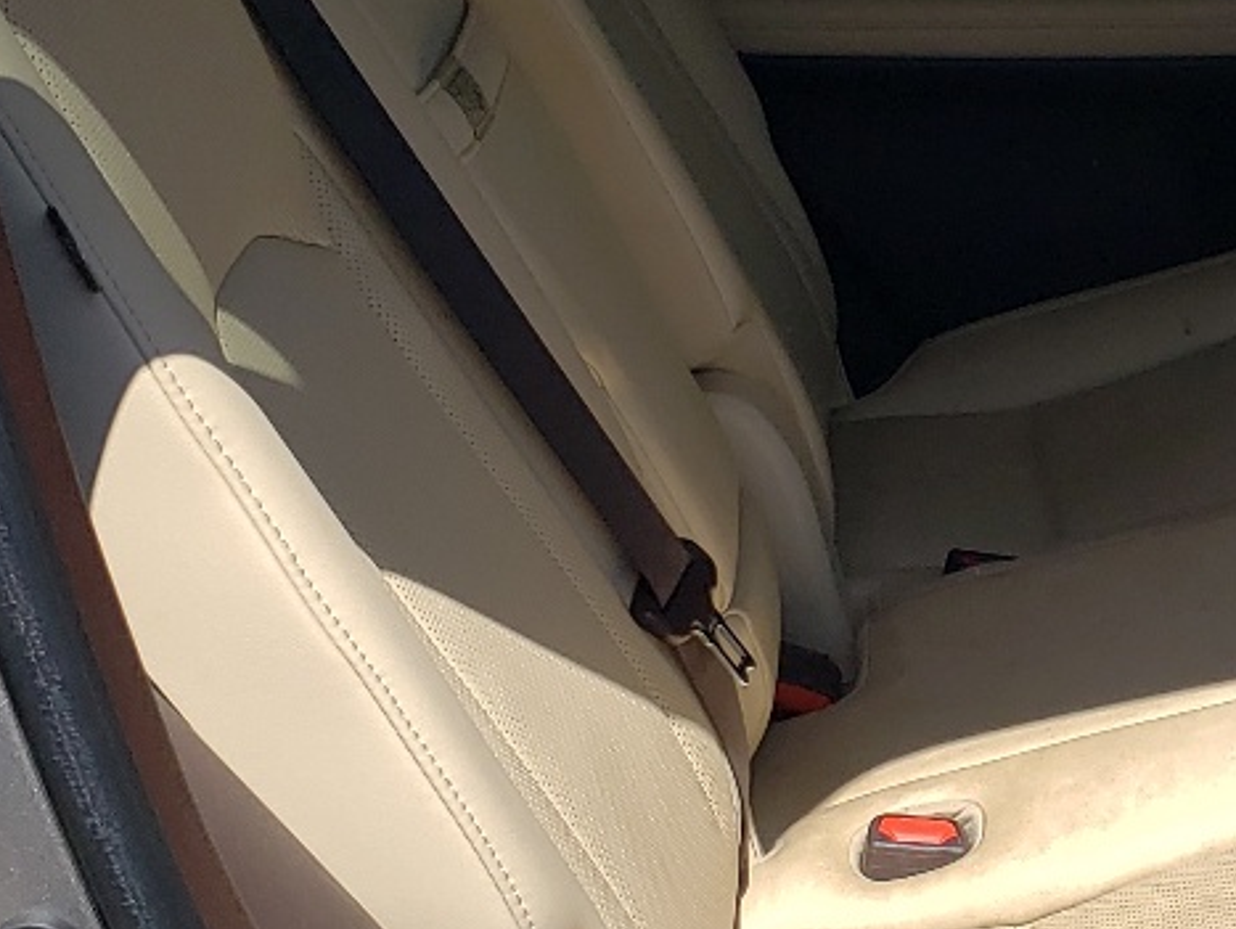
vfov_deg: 16.6
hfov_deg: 21.7
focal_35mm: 89
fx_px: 3180
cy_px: 339
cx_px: 987
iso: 50
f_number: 1.5
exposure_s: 1/3333
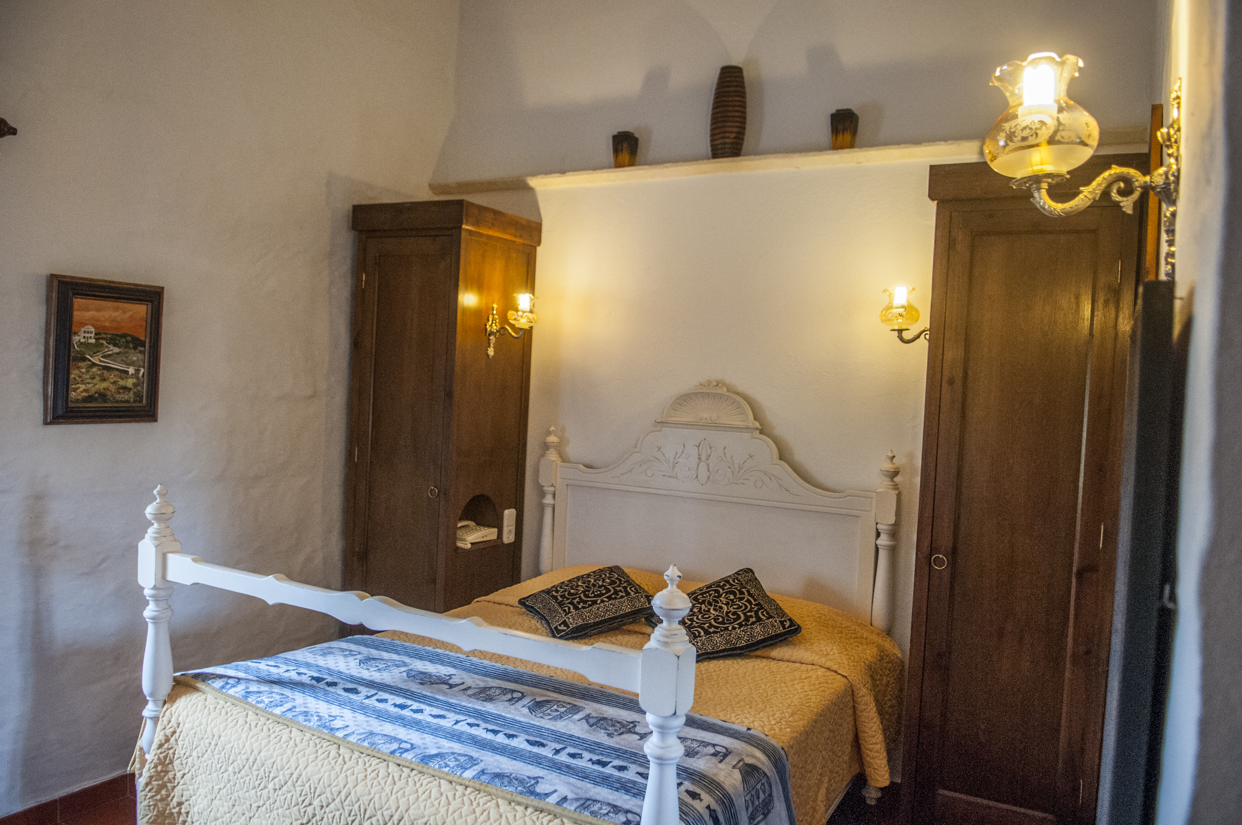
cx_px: 621
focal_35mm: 26
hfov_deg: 70.5
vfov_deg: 50.3
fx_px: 879
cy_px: 412
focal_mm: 17
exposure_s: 1/125
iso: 1600
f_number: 2.8
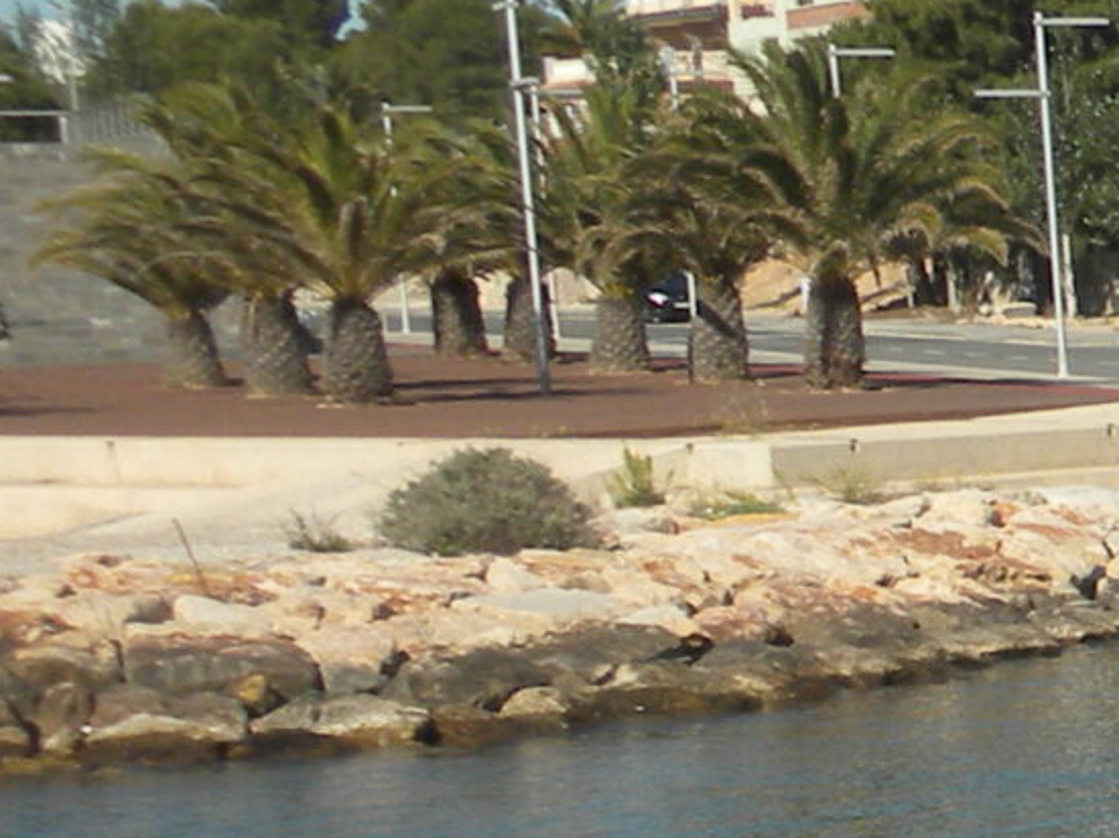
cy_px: 1286
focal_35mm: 172
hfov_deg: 10.5
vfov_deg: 8.4
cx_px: 2279
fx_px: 5559
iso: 64
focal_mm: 6.6
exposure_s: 1/130
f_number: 10
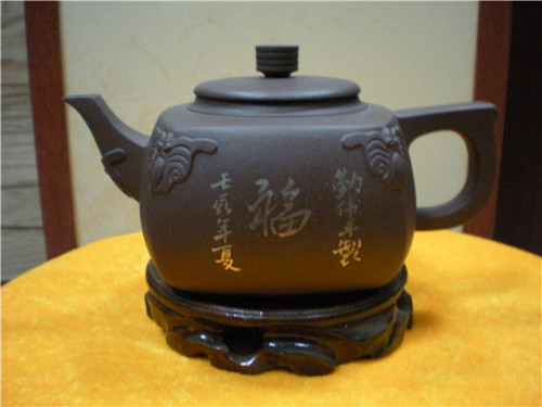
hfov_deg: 49.0
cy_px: 204
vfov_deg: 37.7
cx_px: 271
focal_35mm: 38
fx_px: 595
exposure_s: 1/8
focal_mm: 6.3
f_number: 3.1
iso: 442
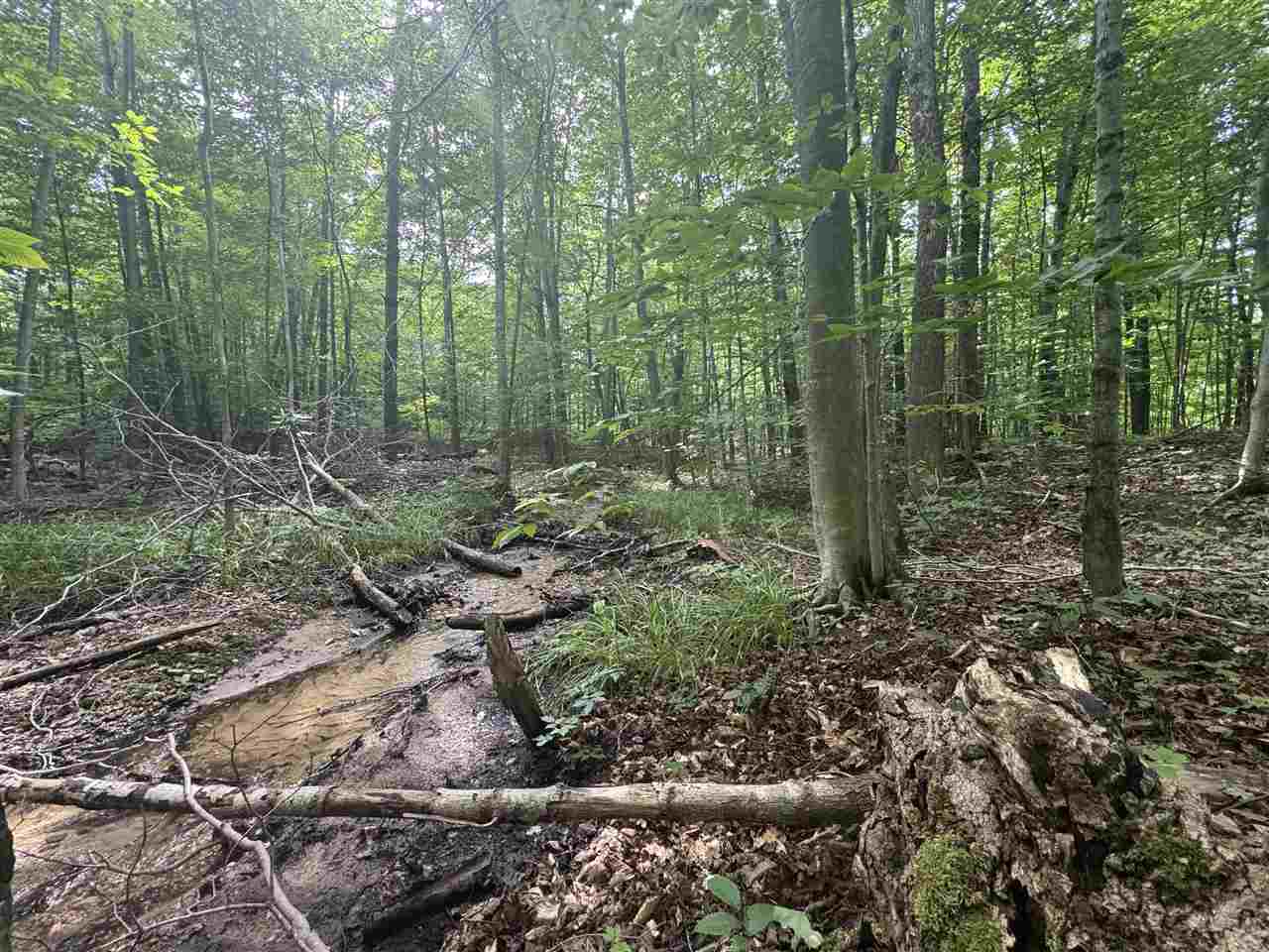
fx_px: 513
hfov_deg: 102.1
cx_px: 634
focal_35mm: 14
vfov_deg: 85.7
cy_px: 476
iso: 125
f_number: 2.2
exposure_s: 1/99
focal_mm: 2.22
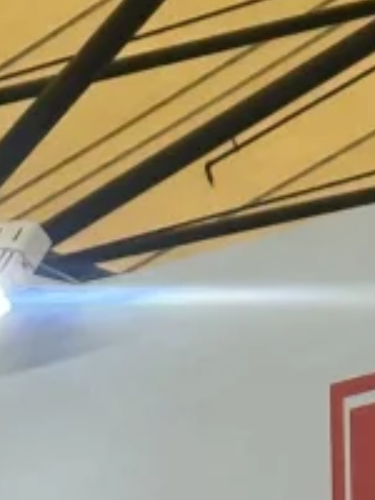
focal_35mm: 346
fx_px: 4998
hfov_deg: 4.3
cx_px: 638
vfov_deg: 5.7
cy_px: -185
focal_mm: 6.86
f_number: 1.78
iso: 64
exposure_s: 1/363
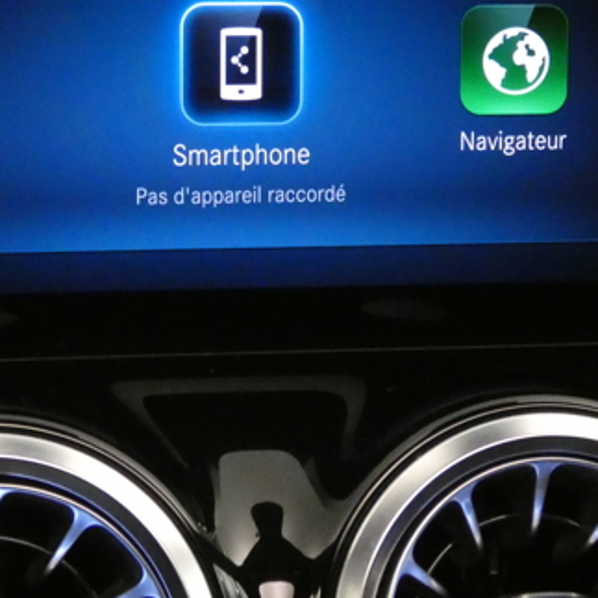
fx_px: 1837
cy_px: 124
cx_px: 207
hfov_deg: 18.4
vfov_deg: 18.3
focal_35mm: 94
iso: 1600
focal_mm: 7.8
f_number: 3.7
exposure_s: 1/15
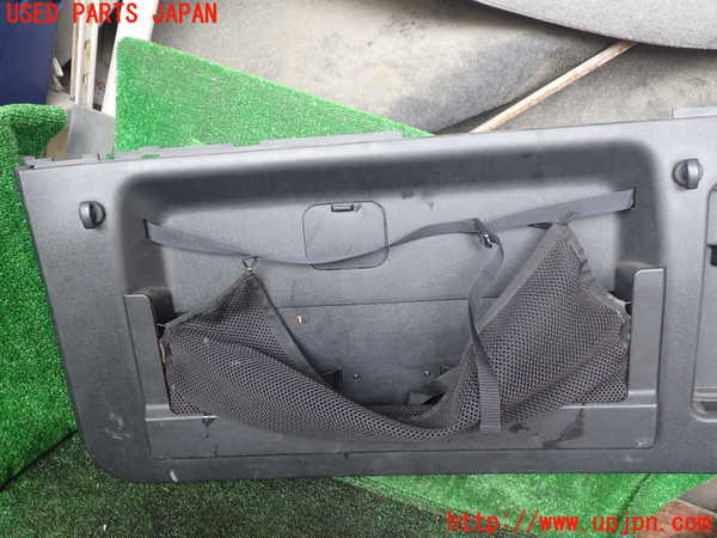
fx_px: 621
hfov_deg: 60.0
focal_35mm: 30
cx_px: 358
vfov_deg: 46.8
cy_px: 269
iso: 200
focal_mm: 5.4
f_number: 2.3
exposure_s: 1/60
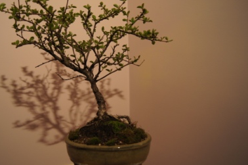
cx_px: 108
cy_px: 76
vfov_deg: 41.0
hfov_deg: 58.6
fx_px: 220
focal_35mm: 32
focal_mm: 18
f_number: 3.5
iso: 200
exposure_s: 1/30
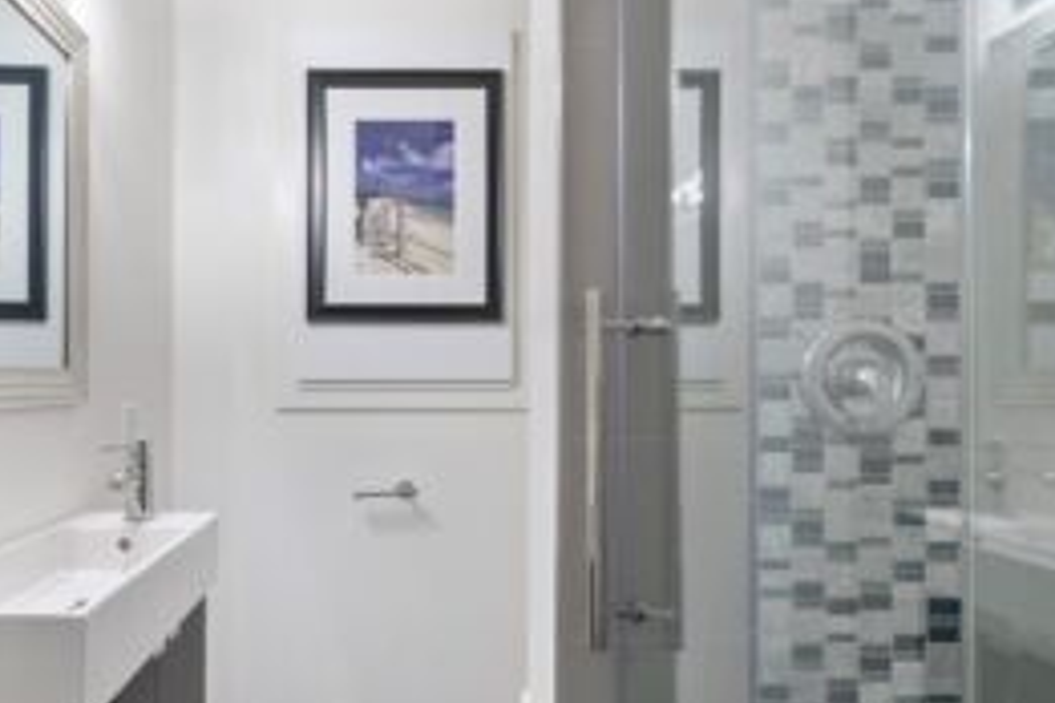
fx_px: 674
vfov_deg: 55.1
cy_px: 366
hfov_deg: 75.1
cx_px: 412
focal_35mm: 23
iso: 100
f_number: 8
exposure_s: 1
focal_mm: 10
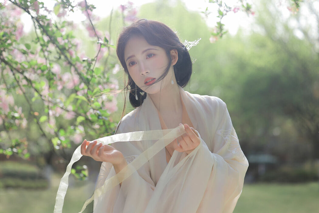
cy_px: 106
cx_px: 160
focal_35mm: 79
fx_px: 700
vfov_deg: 17.3
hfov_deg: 25.7
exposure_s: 1/400
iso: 100
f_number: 2.8
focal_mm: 79
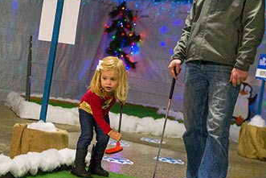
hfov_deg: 31.9
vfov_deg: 21.6
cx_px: 125
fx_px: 466
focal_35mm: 63
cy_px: 75
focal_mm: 36
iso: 1250
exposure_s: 1/350
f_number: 2.8
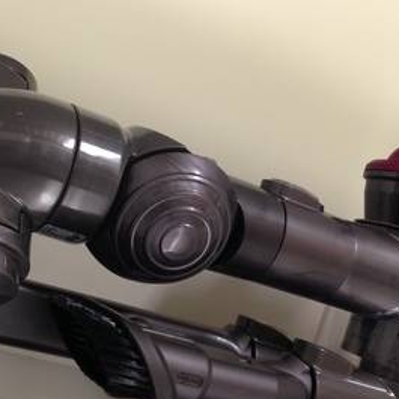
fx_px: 861
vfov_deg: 26.0
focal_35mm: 66
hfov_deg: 26.1
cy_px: 265
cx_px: 197
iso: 100
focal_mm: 4.12
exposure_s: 1/20
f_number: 2.4
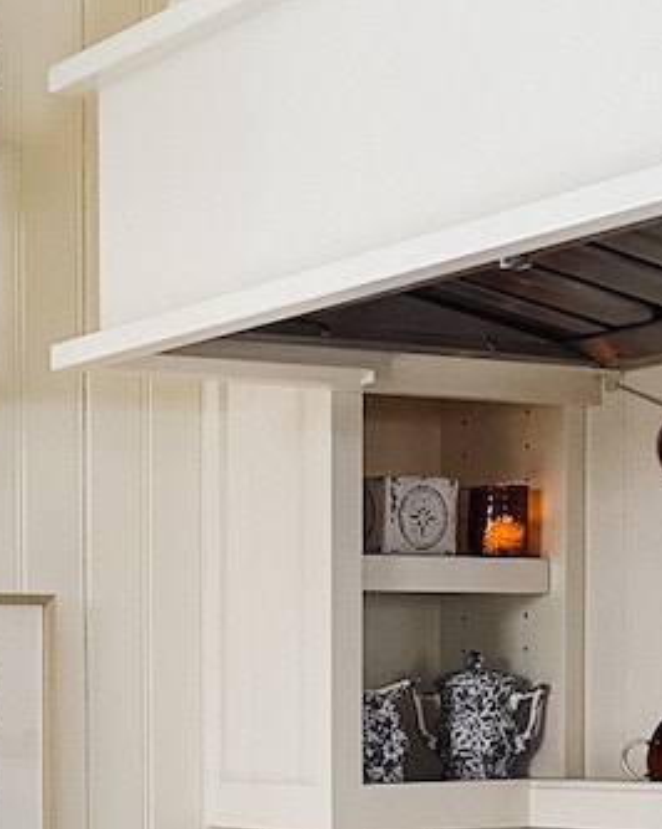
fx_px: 2255
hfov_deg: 16.3
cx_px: -12
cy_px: 803
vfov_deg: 20.3
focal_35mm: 92
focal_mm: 6.86
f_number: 1.8
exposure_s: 1/60
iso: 400
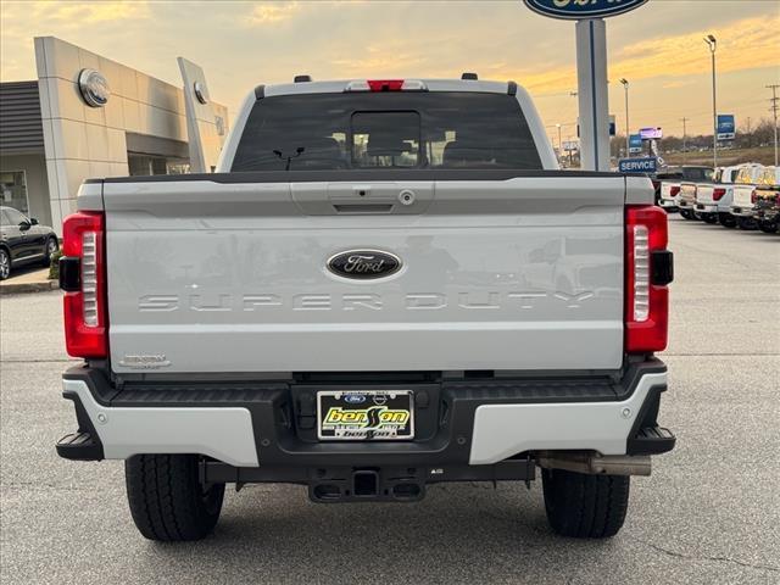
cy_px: 292
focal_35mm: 48
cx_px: 390
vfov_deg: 30.3
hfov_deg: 39.7
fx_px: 1082
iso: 64
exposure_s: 1/279
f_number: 1.78
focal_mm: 6.76
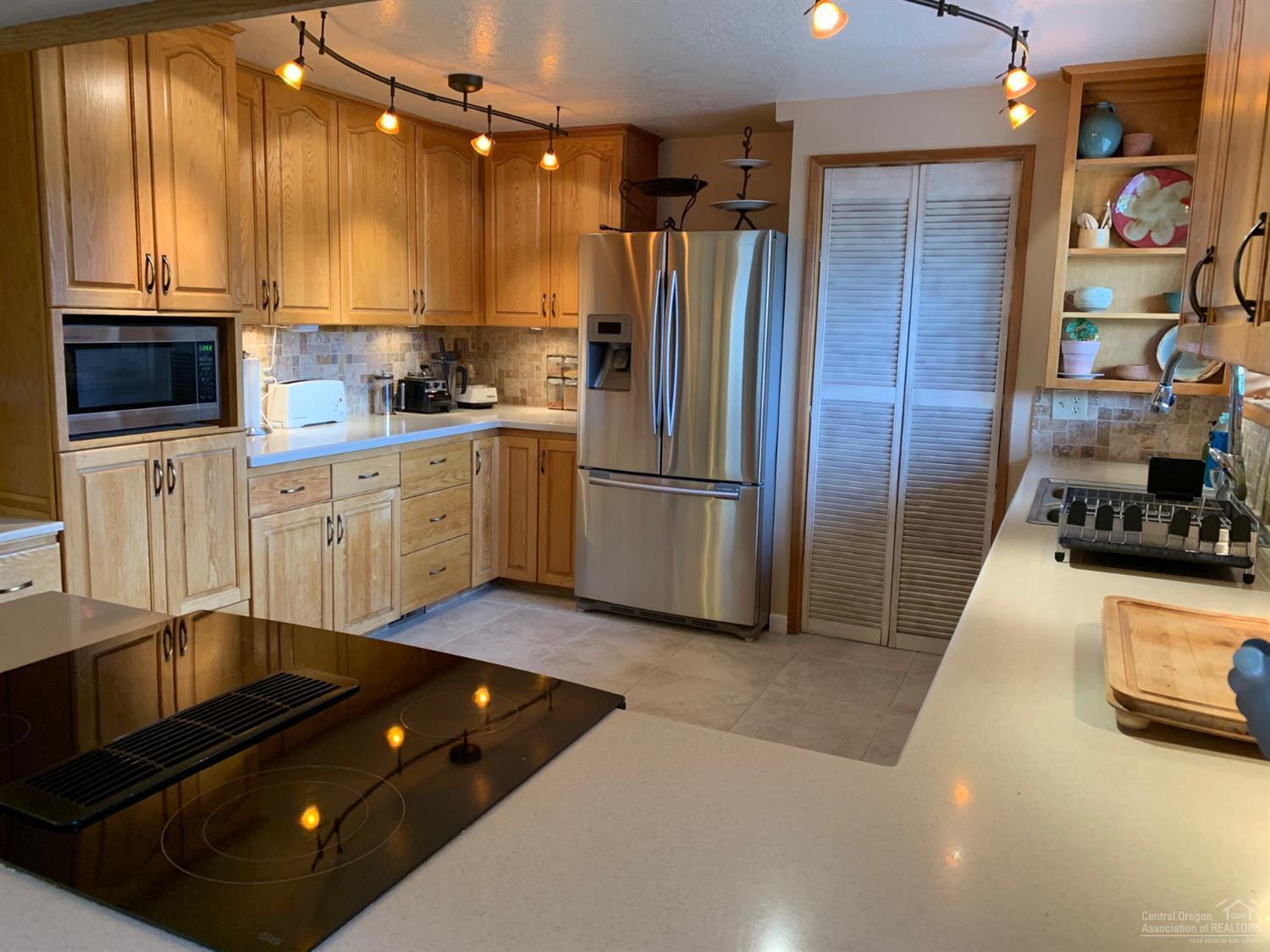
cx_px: 635
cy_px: 476
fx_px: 954
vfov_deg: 53.0
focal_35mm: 26
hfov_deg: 67.3
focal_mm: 4.25
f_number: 1.8
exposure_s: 1/60
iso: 200
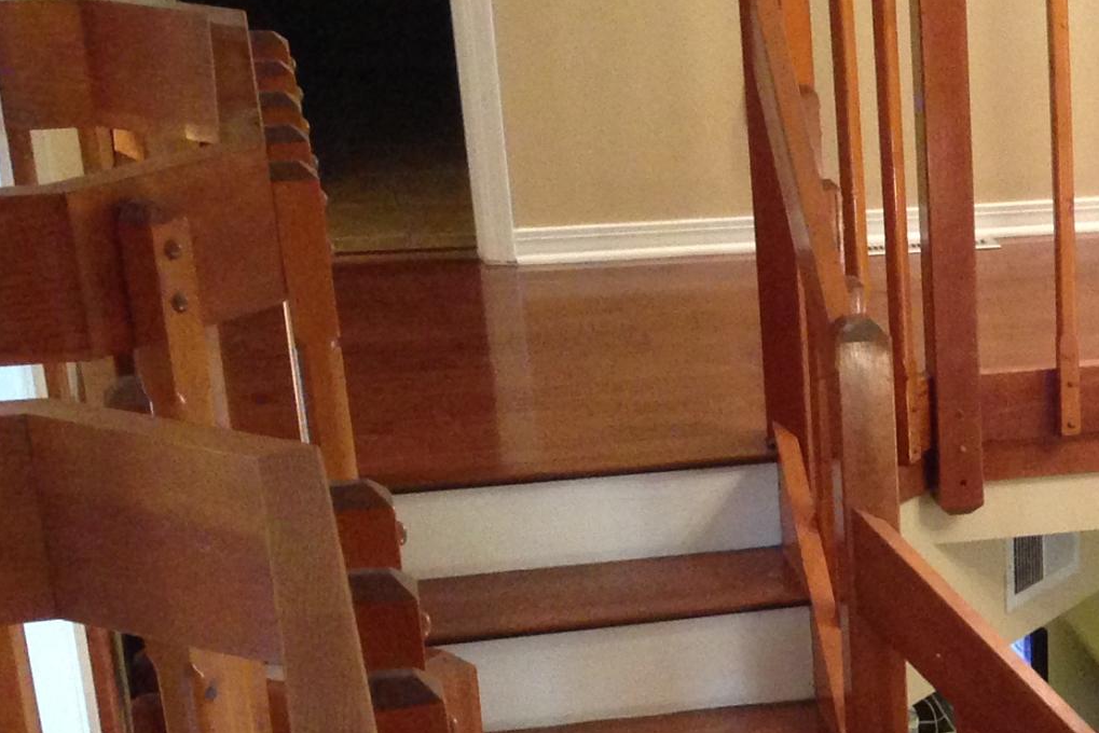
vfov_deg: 13.3
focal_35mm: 101
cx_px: 1460
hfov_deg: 18.7
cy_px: 778
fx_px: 3084
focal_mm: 4.12
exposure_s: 1/20
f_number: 2.4
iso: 250
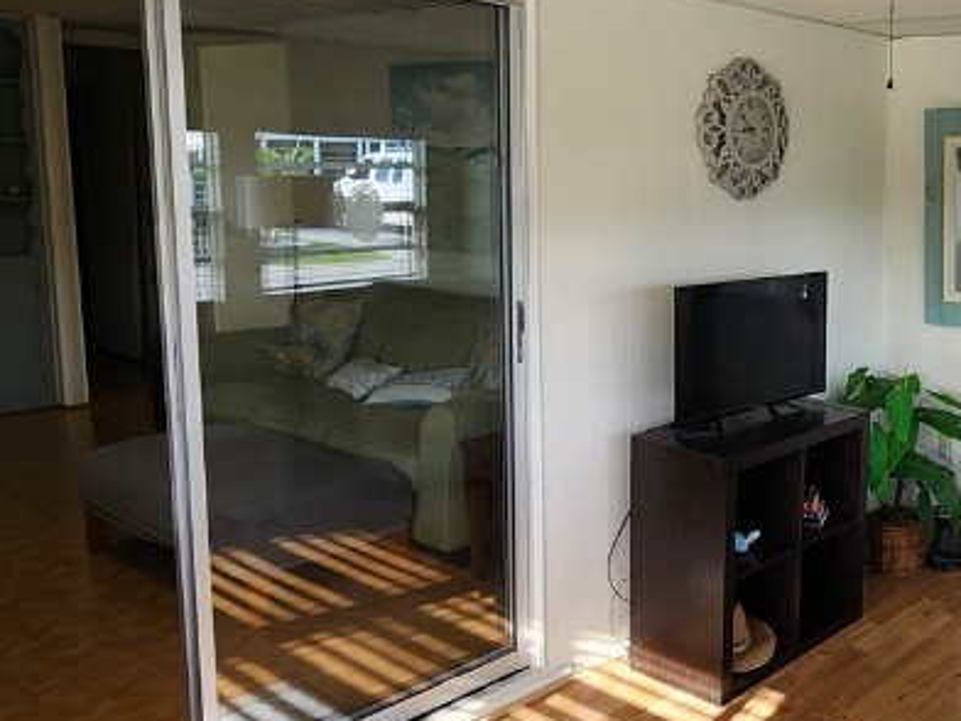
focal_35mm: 34
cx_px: 863
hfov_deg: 48.4
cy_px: 304
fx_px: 944
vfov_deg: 41.7
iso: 50
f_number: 2.2
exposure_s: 1/128
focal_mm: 2.2
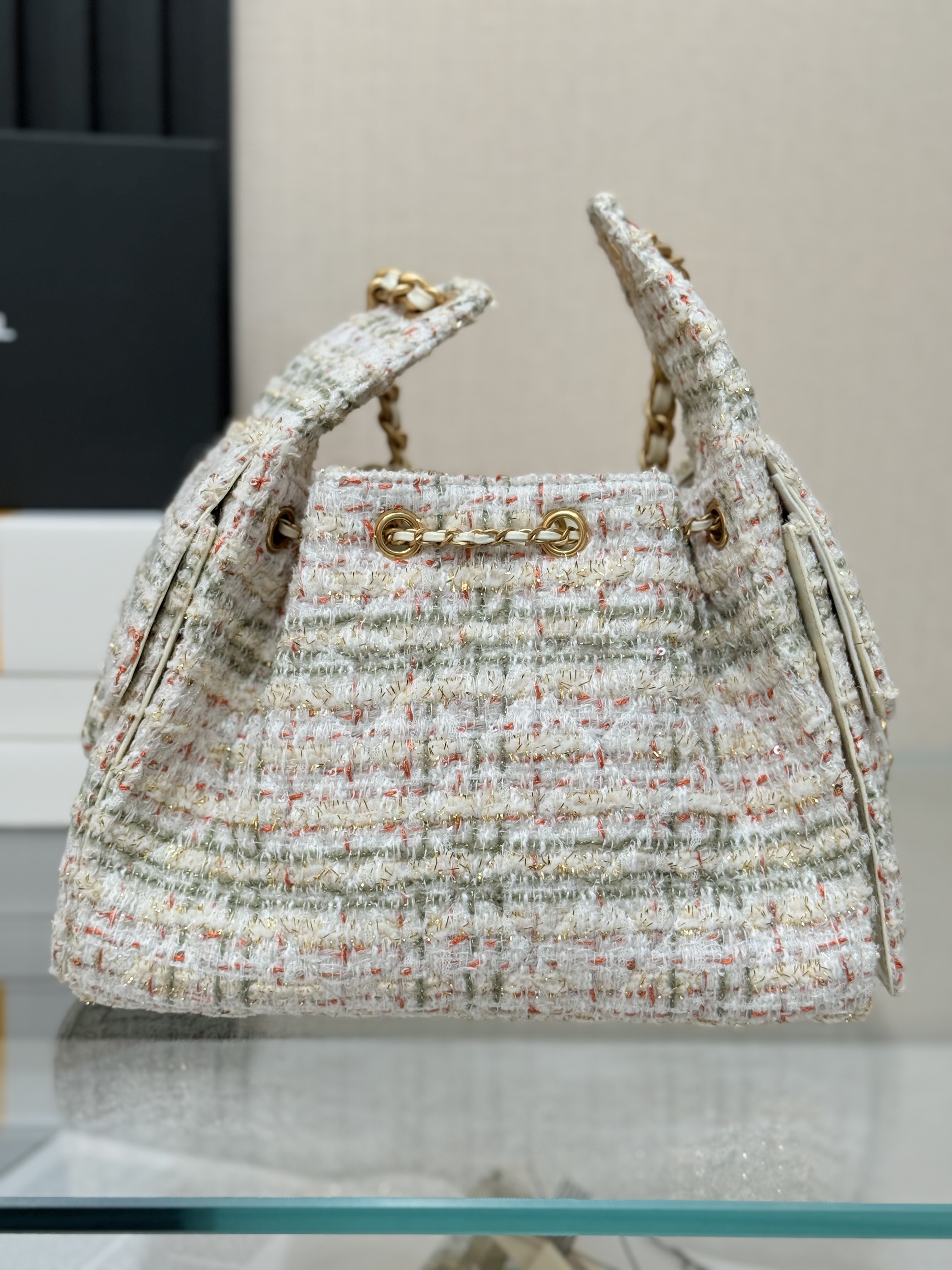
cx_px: 476
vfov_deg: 39.7
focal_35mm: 48
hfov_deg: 30.3
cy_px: 635
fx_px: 1760
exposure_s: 1/611
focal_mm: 6.76
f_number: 1.78
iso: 64
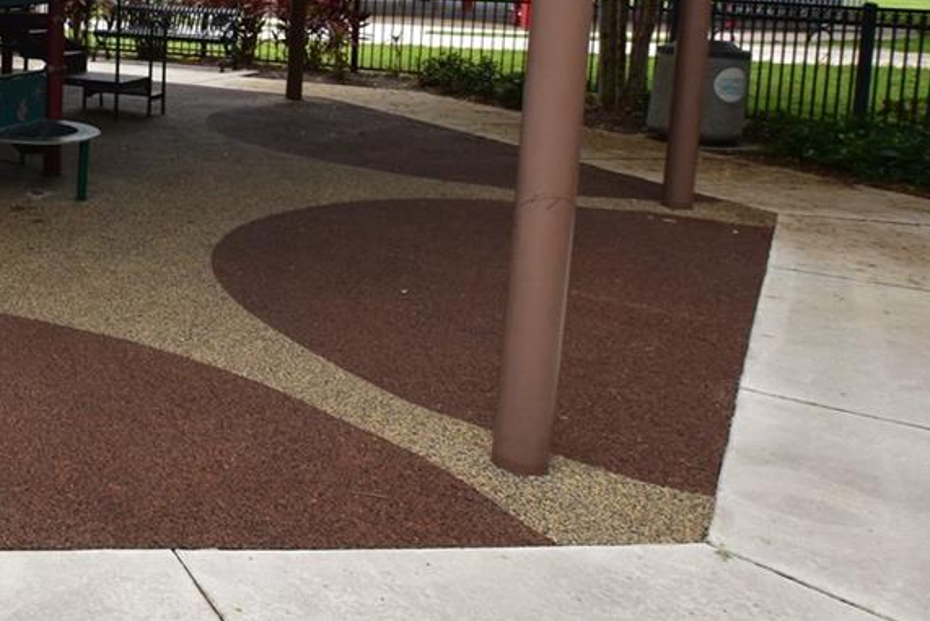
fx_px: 1085
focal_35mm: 42
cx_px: -290
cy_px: 75
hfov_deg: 33.4
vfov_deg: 30.6
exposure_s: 1/200
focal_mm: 10
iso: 400
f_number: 10
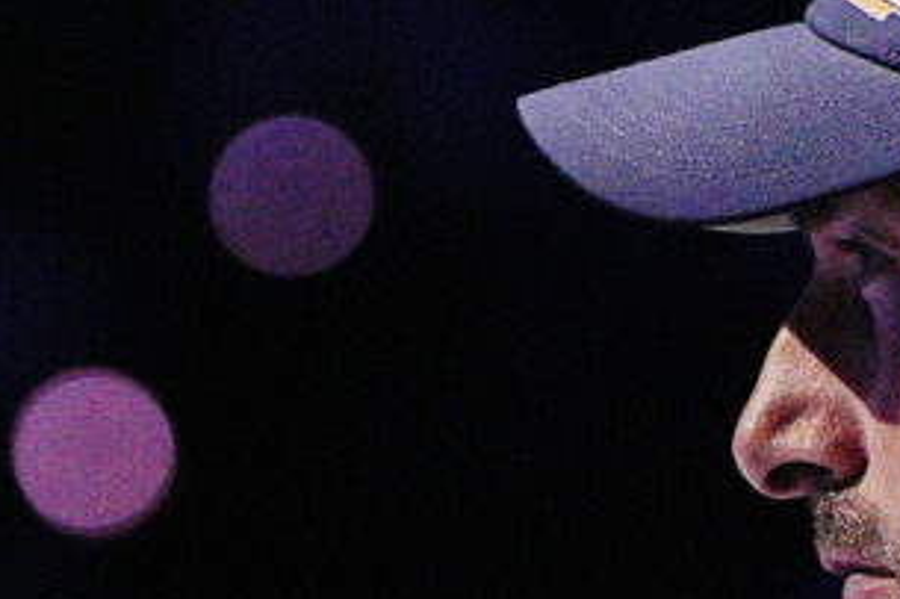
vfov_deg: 3.1
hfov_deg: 4.7
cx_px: 617
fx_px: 11069
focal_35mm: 443
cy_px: 578
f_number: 2.8
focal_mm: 135
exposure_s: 1/2500
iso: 4000
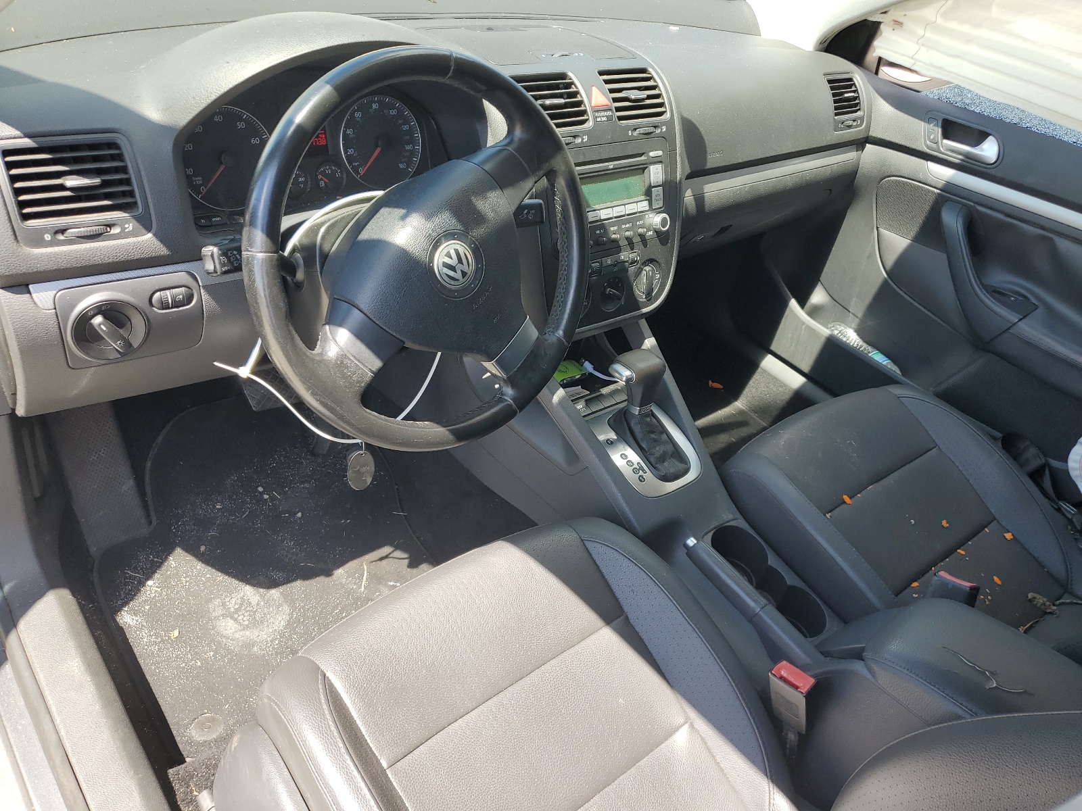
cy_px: 406
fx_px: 813
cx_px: 541
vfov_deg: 53.1
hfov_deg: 67.3
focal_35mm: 26
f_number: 1.5
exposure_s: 1/455
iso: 50
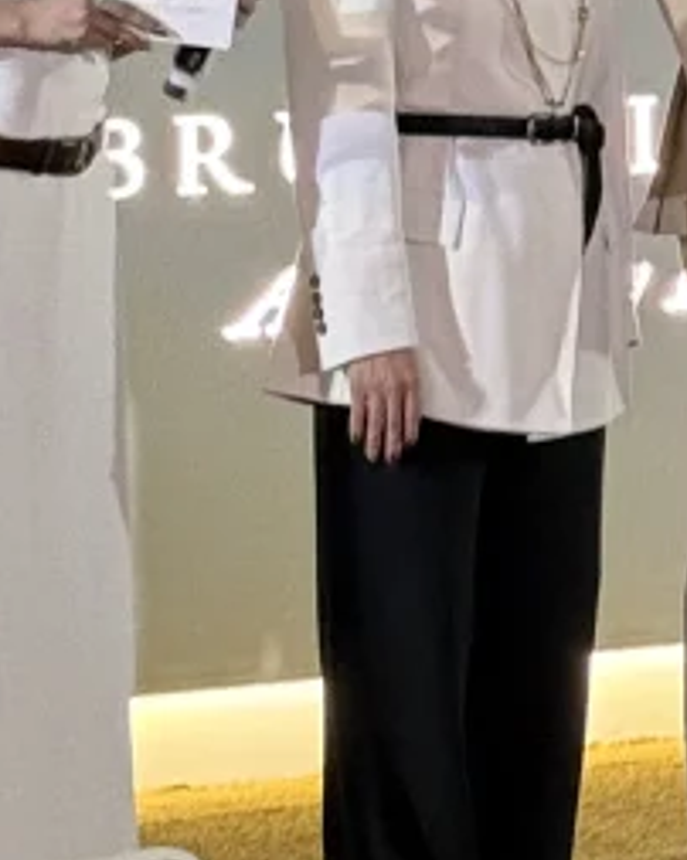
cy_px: -615
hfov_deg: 5.6
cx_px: 1479
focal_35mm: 267
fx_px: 6794
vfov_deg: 7.1
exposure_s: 1/33
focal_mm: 6.76
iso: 200
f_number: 1.78
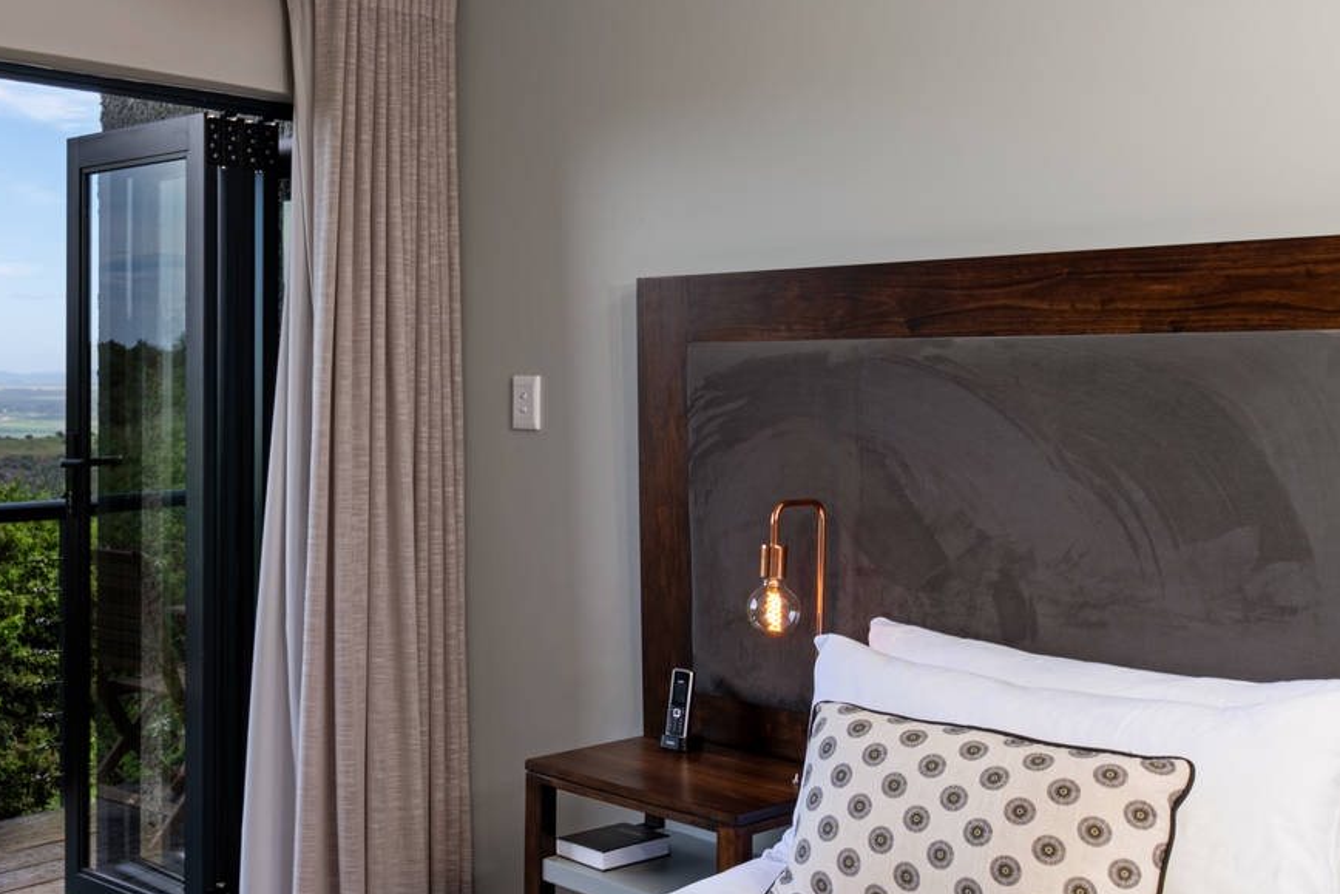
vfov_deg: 35.1
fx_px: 1415
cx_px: 349
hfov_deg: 48.9
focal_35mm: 38
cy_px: 422
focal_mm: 22
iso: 100
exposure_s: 1/20
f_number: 10
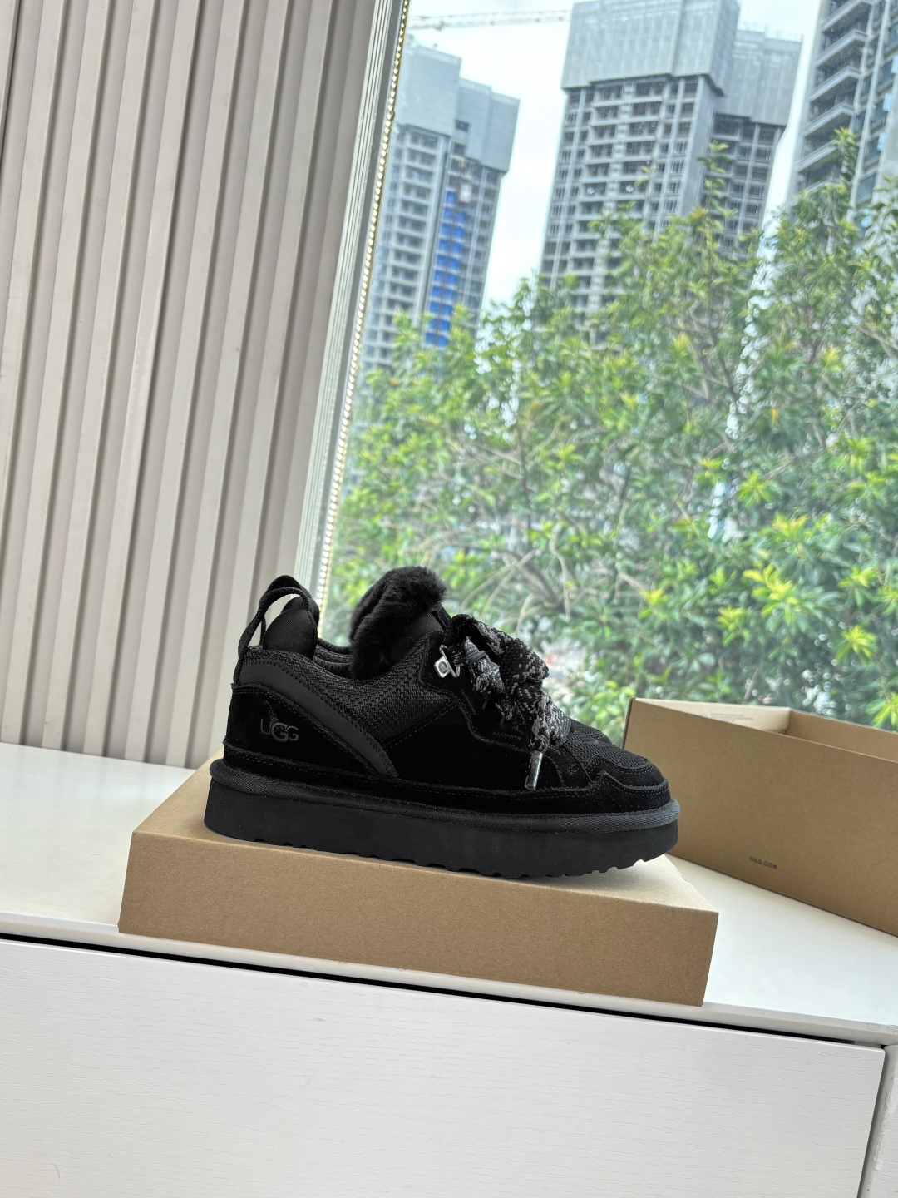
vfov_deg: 67.3
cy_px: 599
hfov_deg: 53.1
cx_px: 449
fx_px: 899
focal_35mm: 26
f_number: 1.6
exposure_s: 1/171
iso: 50
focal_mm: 5.96
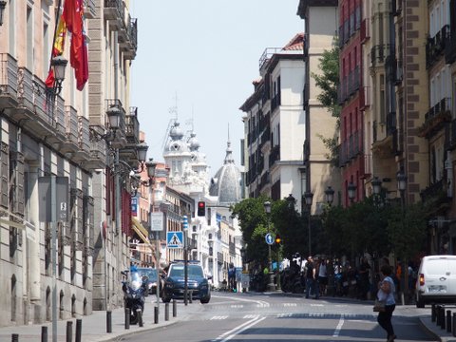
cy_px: 171
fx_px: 3952
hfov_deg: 6.6
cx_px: 228
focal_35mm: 300
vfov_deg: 5.0
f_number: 3.5
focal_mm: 64.3
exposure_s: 1/800
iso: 100
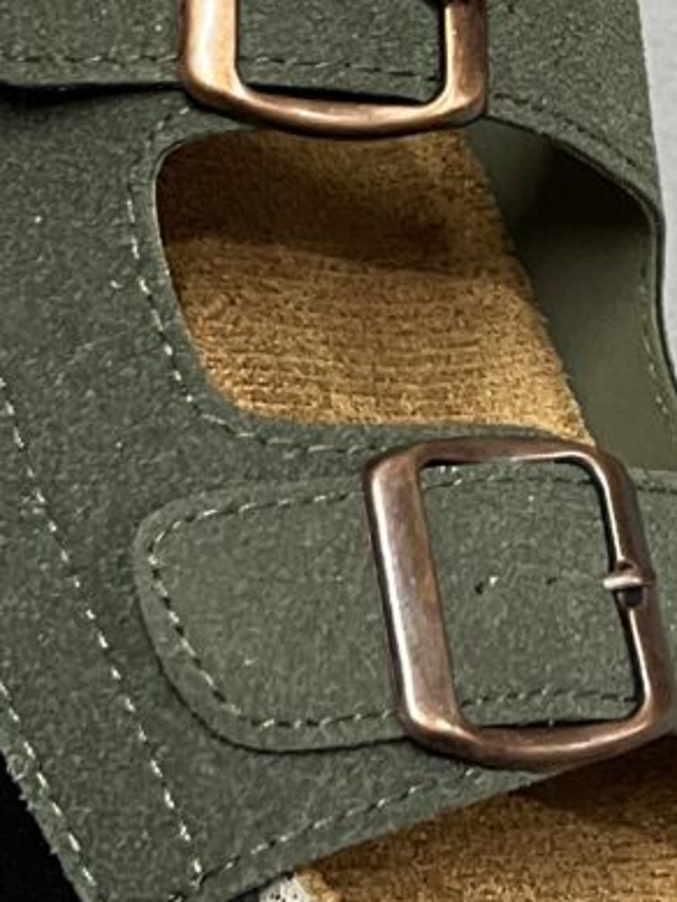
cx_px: 649
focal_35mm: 107
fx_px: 2789
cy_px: 148
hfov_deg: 13.7
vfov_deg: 18.2
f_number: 1.6
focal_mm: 5.1
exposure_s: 1/50
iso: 500
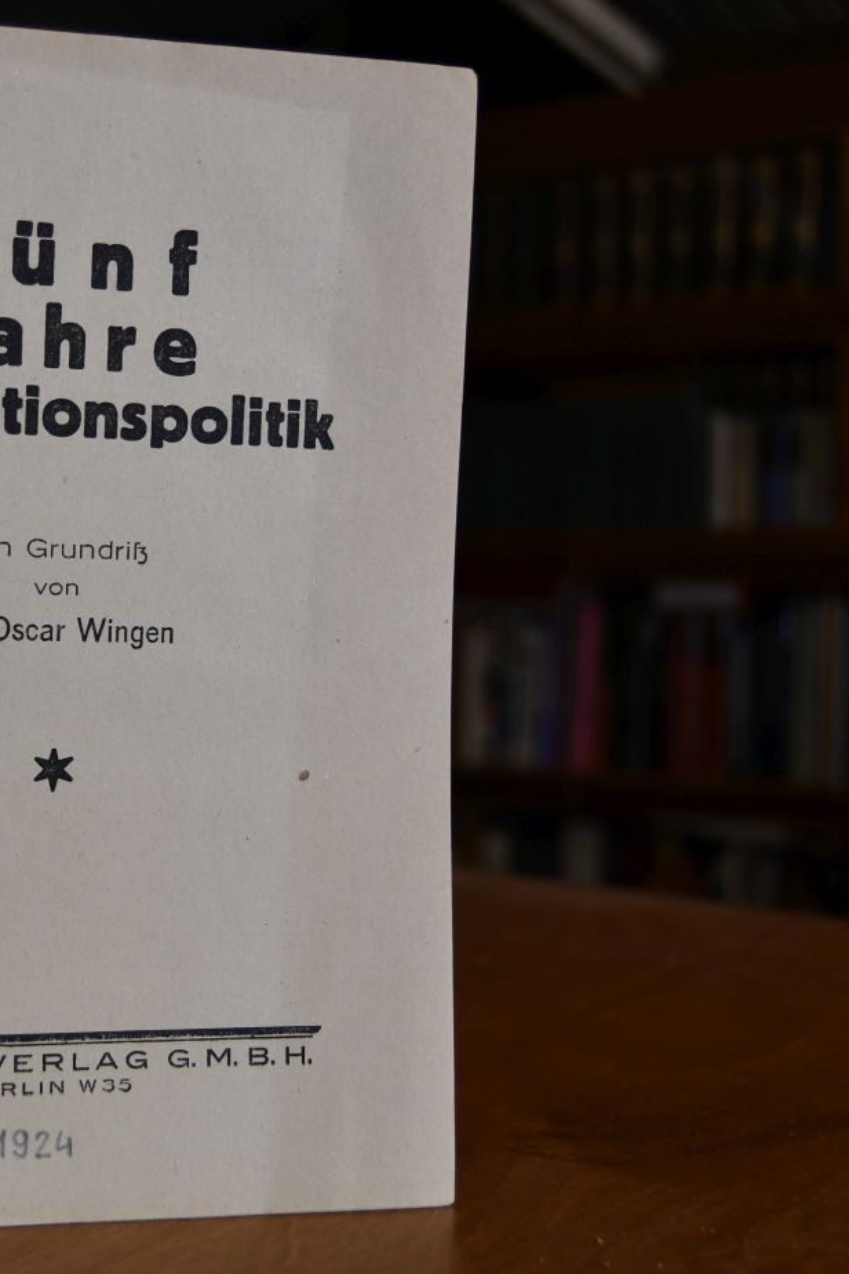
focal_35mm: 50
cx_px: 85
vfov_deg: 39.6
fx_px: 1769
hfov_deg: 26.1
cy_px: 634
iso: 640
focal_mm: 22
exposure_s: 1/250
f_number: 3.5
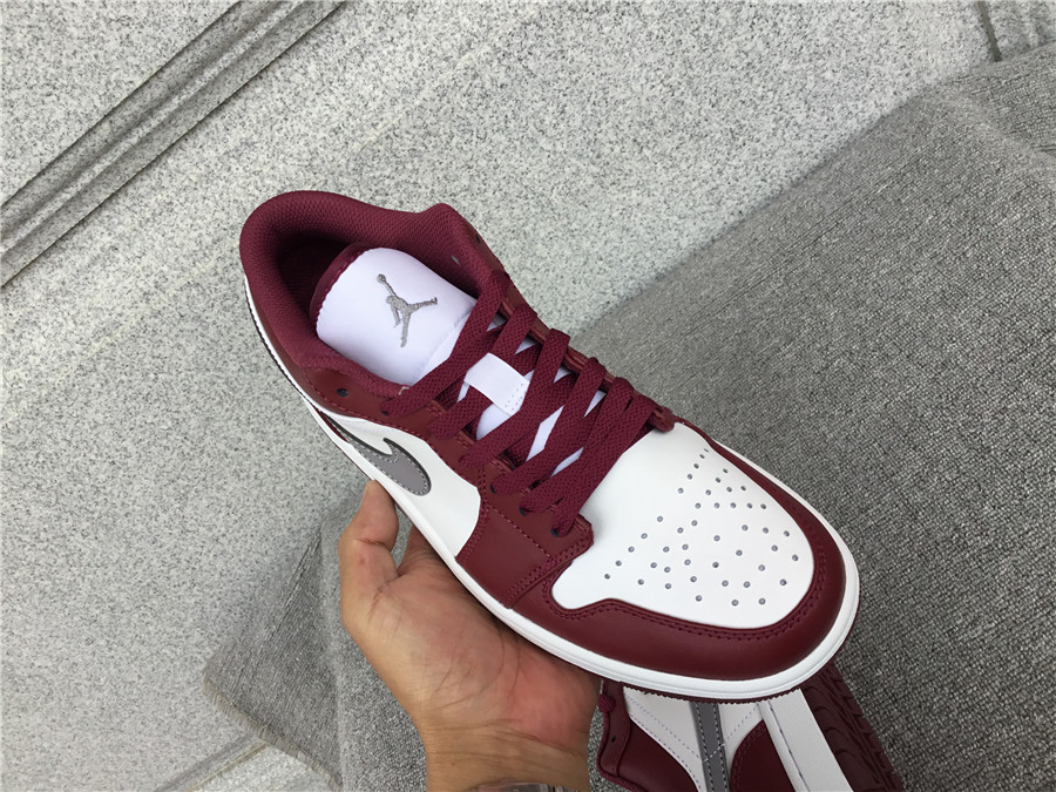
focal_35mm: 31
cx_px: 528
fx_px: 946
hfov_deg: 58.4
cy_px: 396
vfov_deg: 45.4
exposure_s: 1/100
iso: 25
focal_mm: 3.3
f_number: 2.4
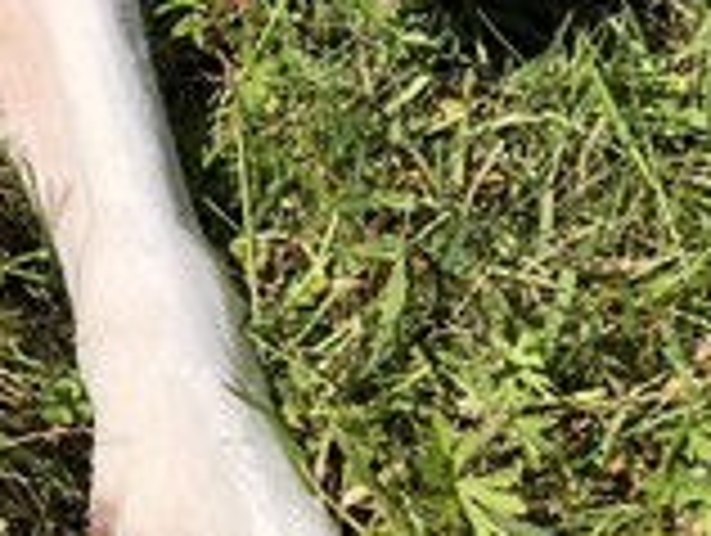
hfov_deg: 16.7
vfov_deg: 12.9
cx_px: -378
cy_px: -365
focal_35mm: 106
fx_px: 2181
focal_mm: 3.99
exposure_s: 1/1715
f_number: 1.8
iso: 20
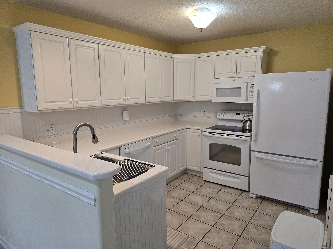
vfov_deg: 58.9
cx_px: 166
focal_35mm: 23
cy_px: 124
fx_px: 221
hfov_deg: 73.9
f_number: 1.7
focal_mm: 6.3
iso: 250
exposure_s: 1/120
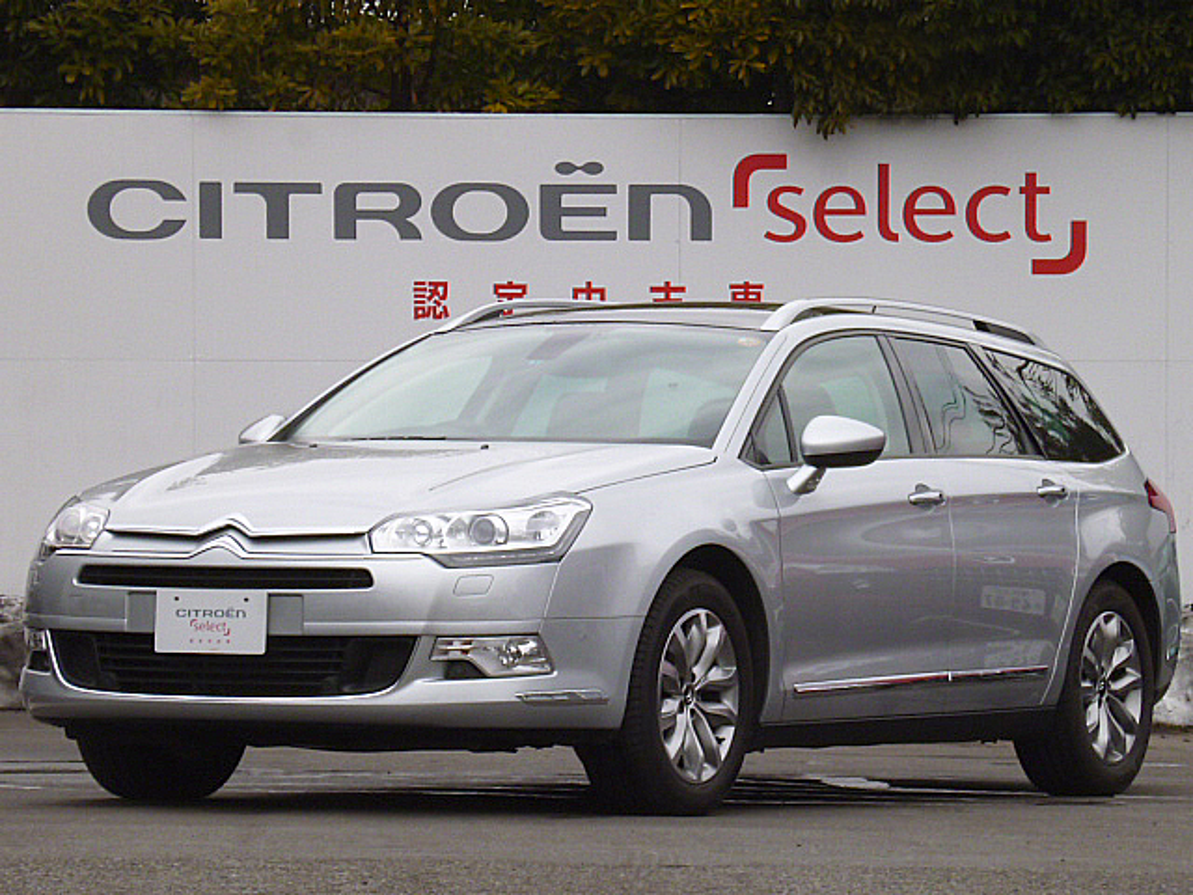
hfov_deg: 10.5
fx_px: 6514
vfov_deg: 7.9
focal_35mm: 189
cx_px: 596
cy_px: 448
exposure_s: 1/125
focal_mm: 21.5
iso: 160
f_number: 6.4
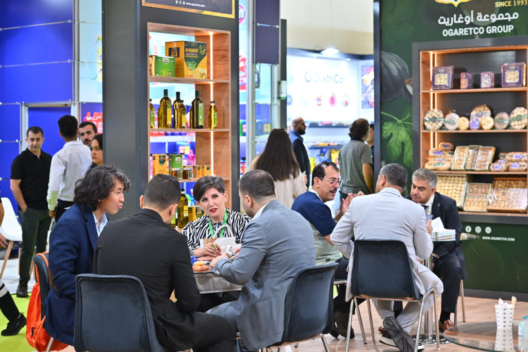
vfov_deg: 17.5
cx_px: 264
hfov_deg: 26.0
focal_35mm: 78
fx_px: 1144
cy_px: 176
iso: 1600
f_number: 5
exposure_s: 1/160
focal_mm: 78
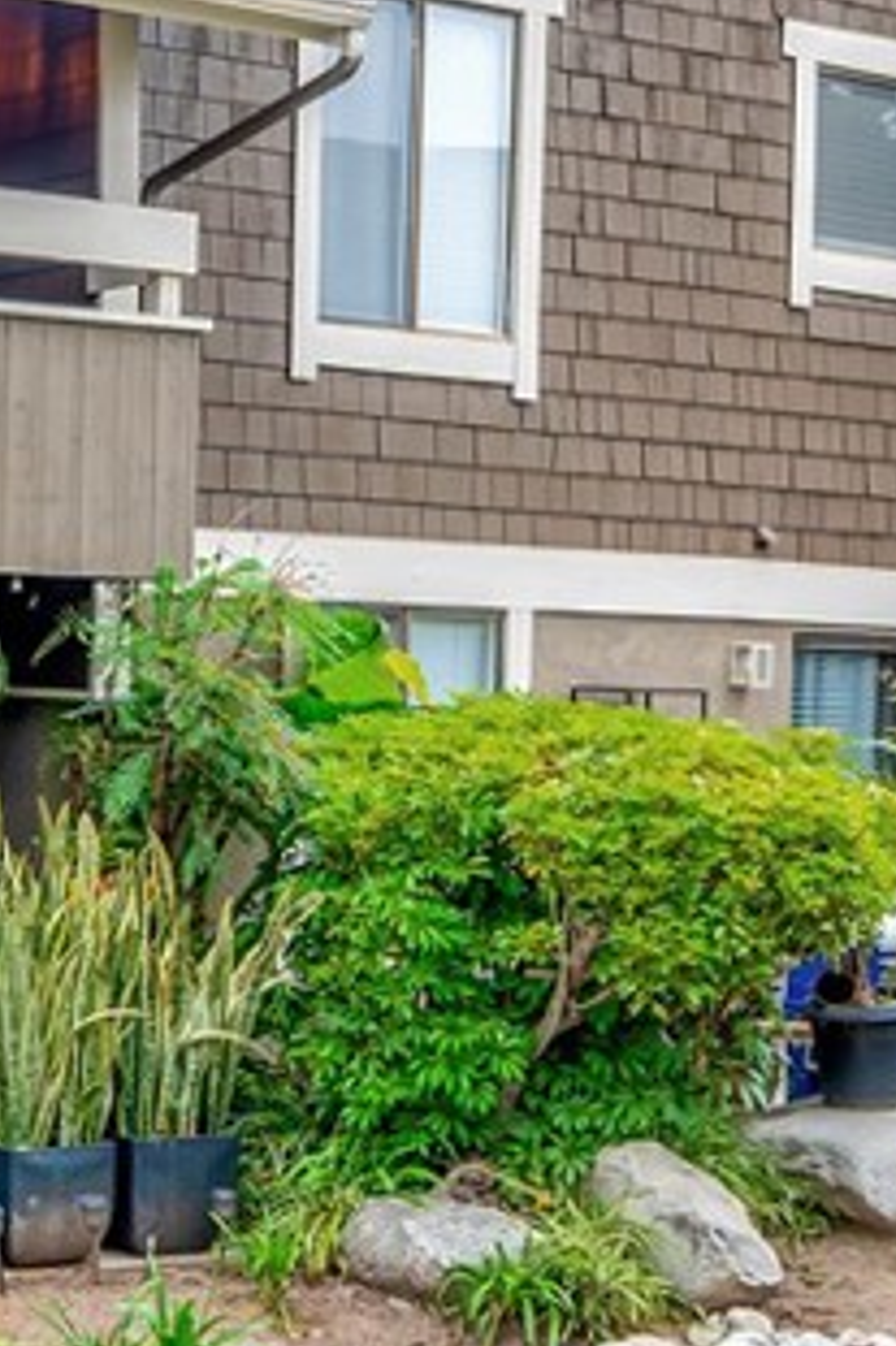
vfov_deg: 25.7
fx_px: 2952
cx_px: -212
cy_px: 751
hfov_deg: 16.5
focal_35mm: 79
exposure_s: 1/50
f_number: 5.6
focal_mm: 16
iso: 100
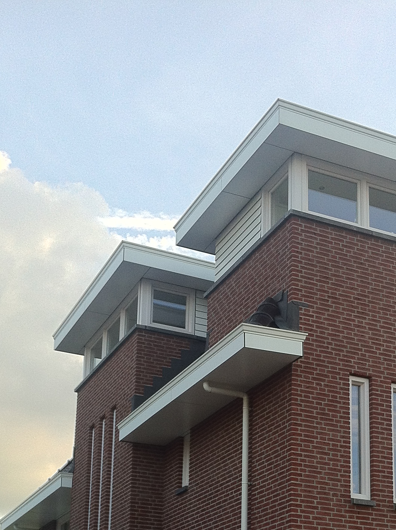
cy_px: 484
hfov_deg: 22.8
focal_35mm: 64
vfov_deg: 29.0
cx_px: 254
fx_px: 979
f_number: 2.8
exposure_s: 1/120
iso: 80
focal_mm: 3.85
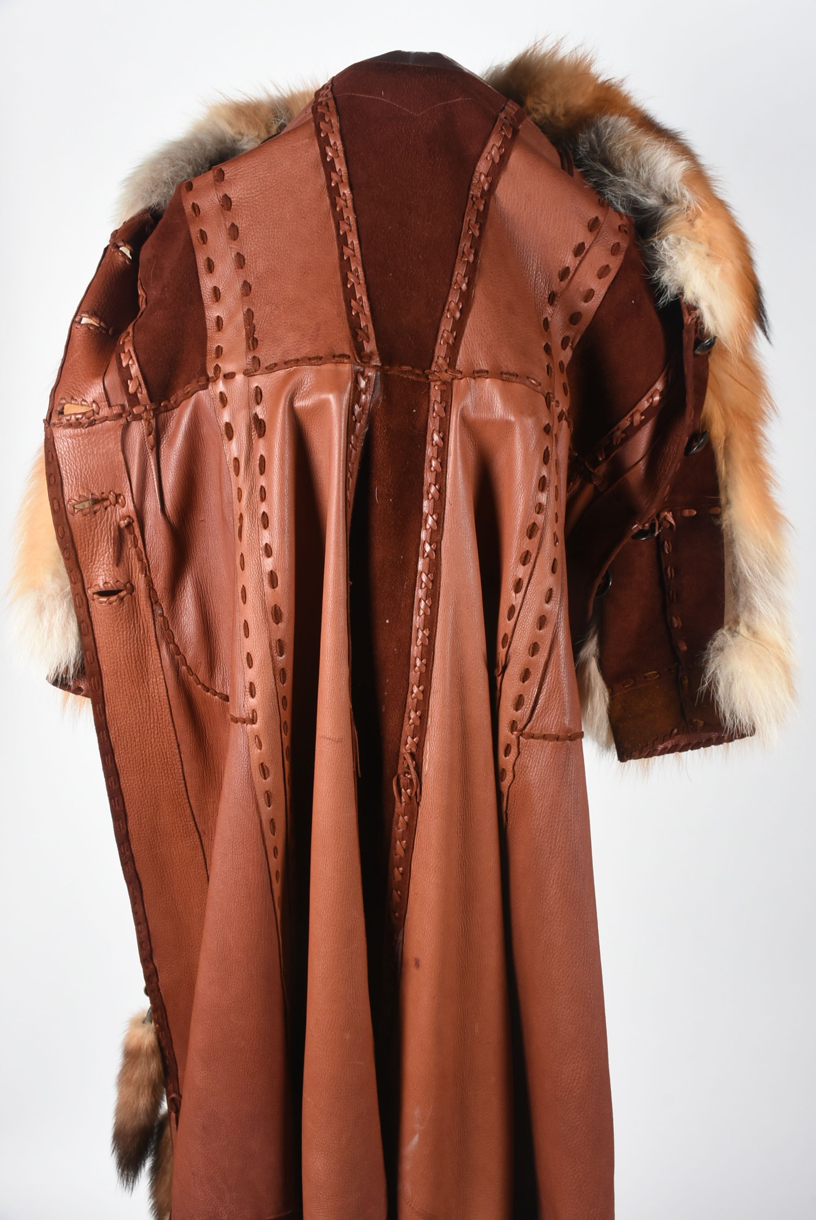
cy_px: 610
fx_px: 1527
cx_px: 408
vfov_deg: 43.6
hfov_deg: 29.9
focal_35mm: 45
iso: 320
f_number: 11
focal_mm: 30
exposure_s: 1/125
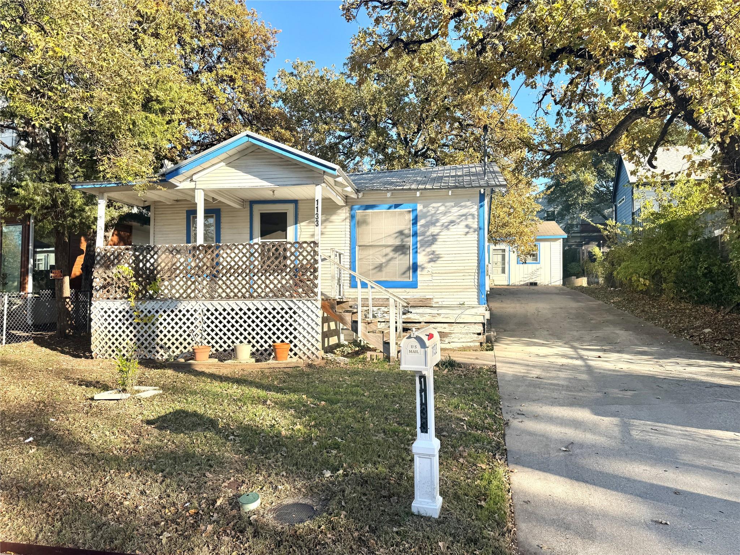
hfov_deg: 71.6
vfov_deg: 56.8
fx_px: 513
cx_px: 370
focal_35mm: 24
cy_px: 278
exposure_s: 1/2604
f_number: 1.78
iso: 80
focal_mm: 6.76
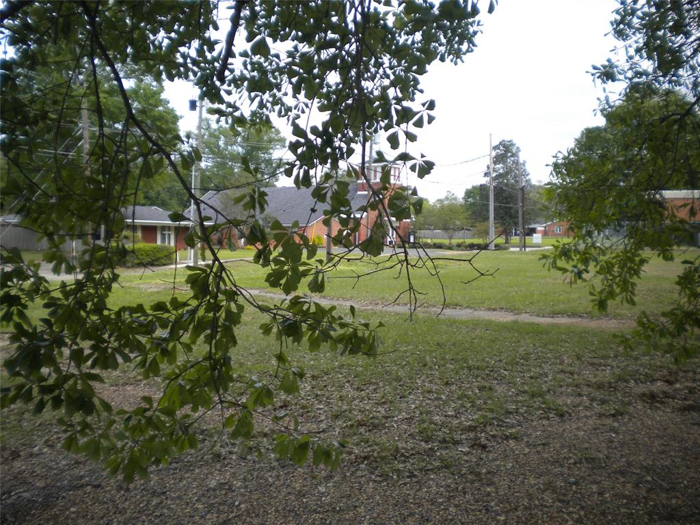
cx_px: 350
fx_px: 708
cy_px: 262
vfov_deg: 40.7
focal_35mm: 35
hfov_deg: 52.6
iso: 80
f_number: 3.1
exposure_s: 1/255
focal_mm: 6.3
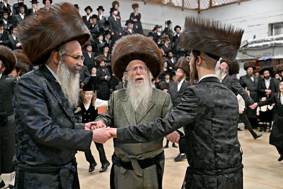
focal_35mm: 41
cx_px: 142
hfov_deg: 47.4
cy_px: 94
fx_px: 322
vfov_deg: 32.6
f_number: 4
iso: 1600
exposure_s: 1/250
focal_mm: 41
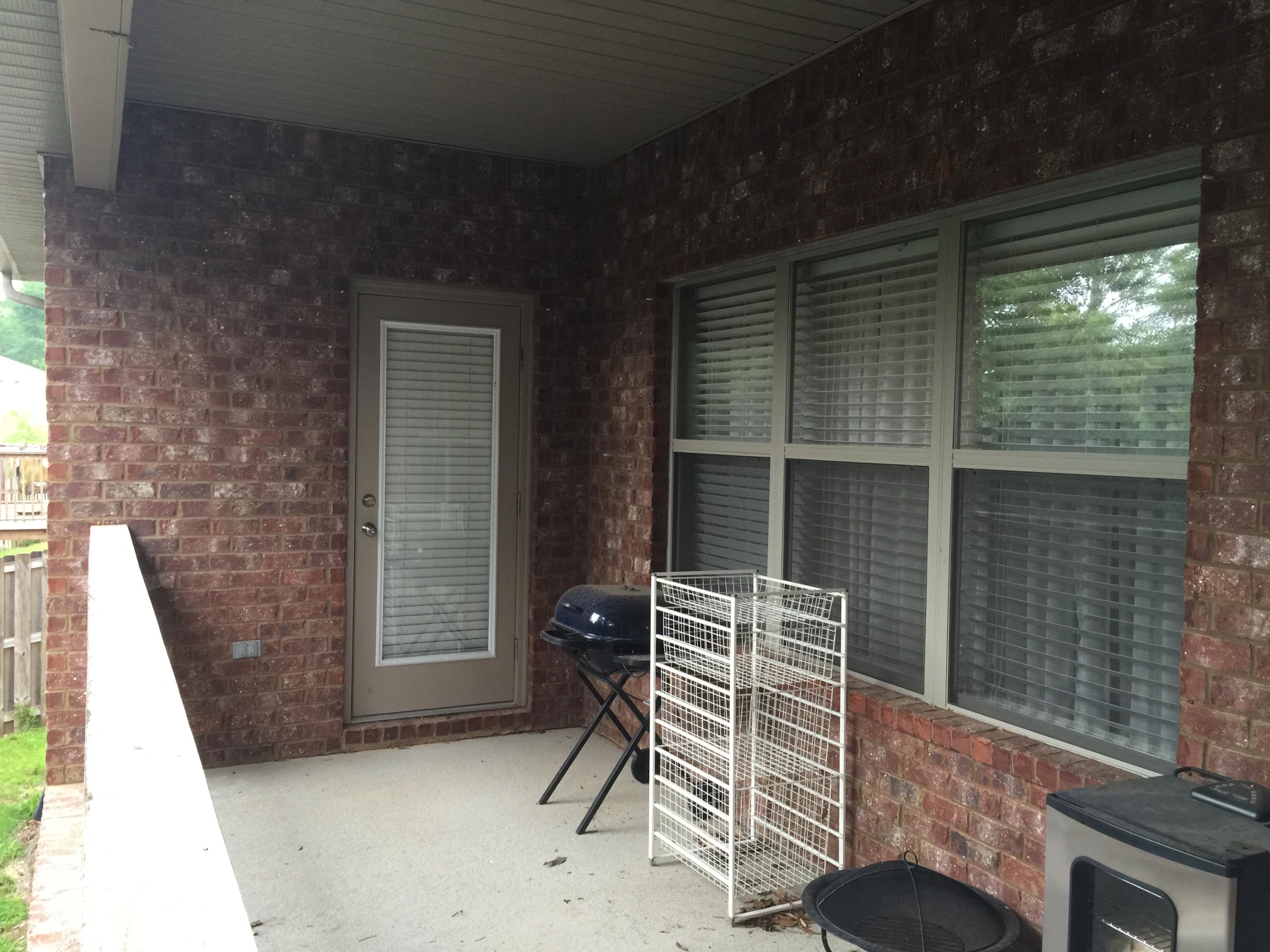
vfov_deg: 48.2
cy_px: 476
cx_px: 635
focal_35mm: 29
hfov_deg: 61.7
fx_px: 1064
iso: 40
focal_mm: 4.15
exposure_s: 1/30
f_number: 2.2
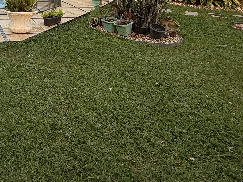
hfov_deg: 44.5
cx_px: 14
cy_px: -25
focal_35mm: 37
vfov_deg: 33.0
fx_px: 260
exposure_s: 1/99
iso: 50
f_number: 2.2
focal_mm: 2.22
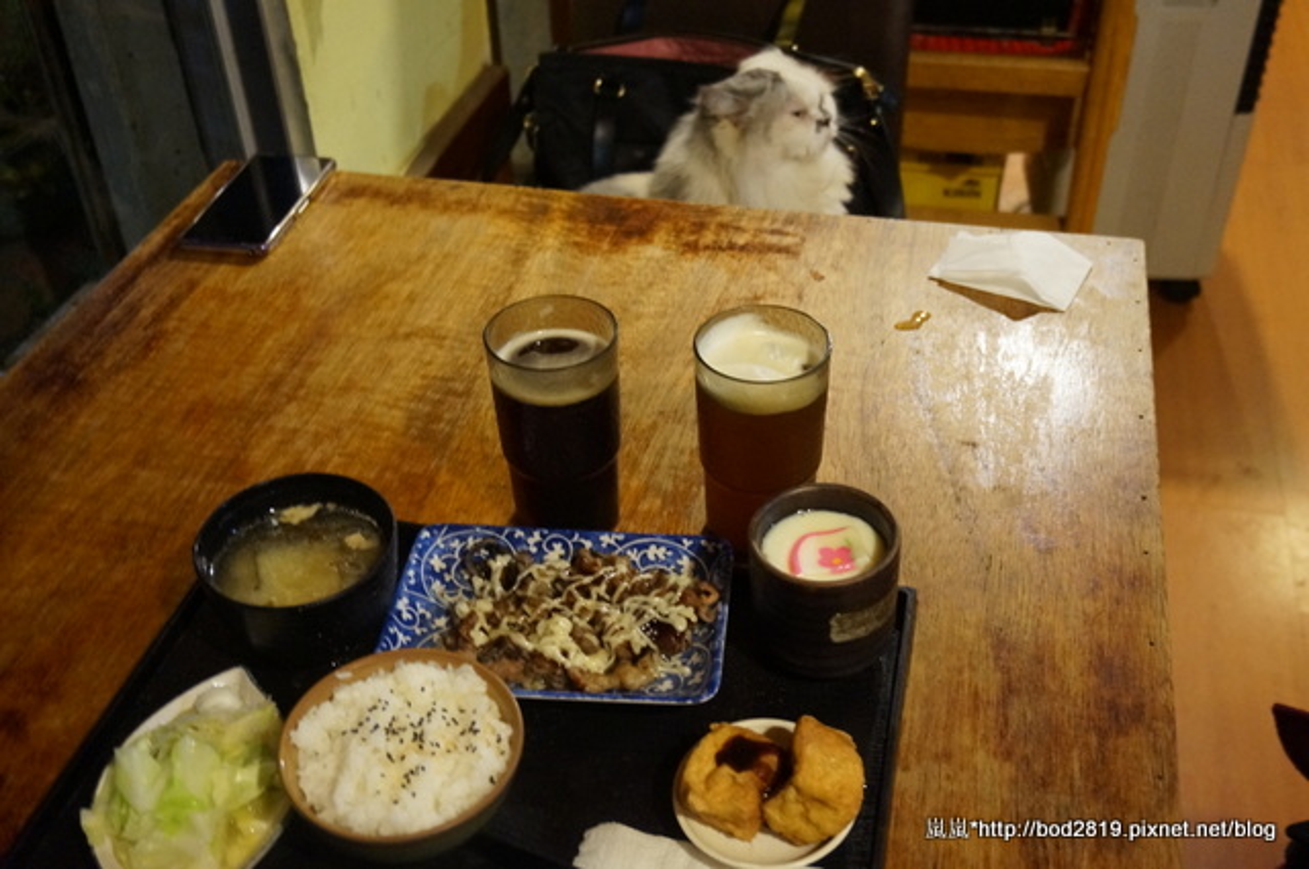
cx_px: 654
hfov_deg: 51.3
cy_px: 434
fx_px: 1362
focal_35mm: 38
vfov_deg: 35.4
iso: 3200
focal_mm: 25
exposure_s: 1/40
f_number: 4.5
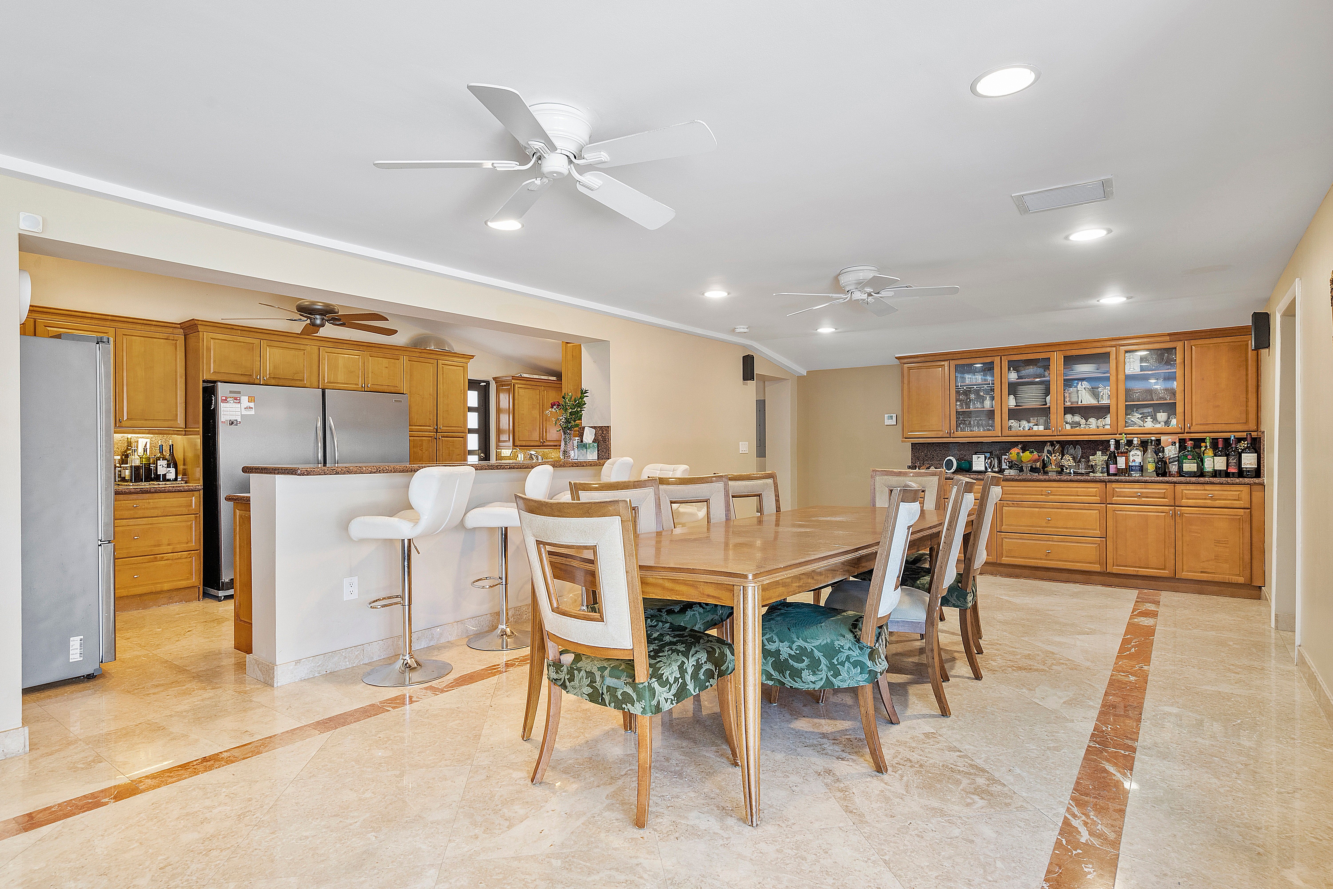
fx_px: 666
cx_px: 666
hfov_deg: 90.0
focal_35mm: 18
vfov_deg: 67.4
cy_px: 444
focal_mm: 18
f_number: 9
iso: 640
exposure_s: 1/20
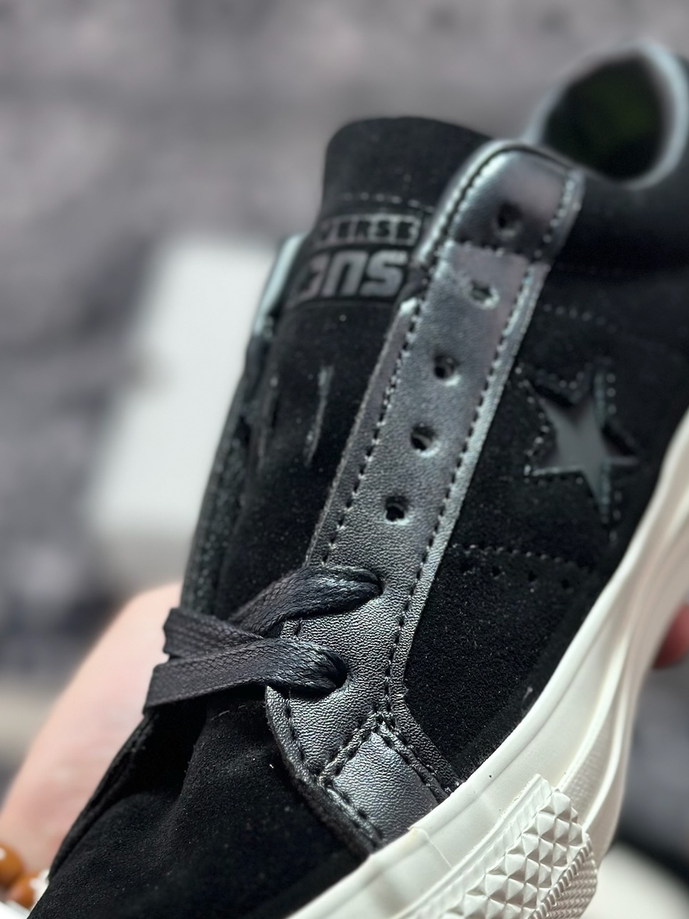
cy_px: 623
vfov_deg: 25.5
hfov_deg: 19.4
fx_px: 2017
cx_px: 421
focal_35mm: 76
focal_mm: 6.86
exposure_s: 1/511
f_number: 1.78
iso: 80
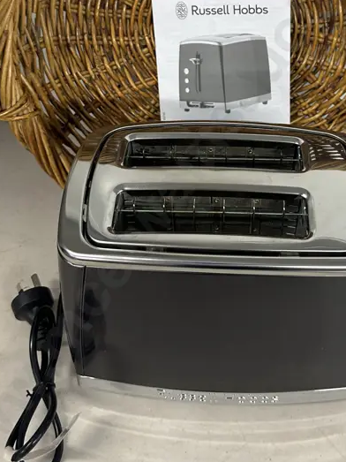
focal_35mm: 47
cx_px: 220
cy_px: 129
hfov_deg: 30.7
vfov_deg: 39.6
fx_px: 627
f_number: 1.78
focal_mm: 6.86
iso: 160
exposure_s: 1/50
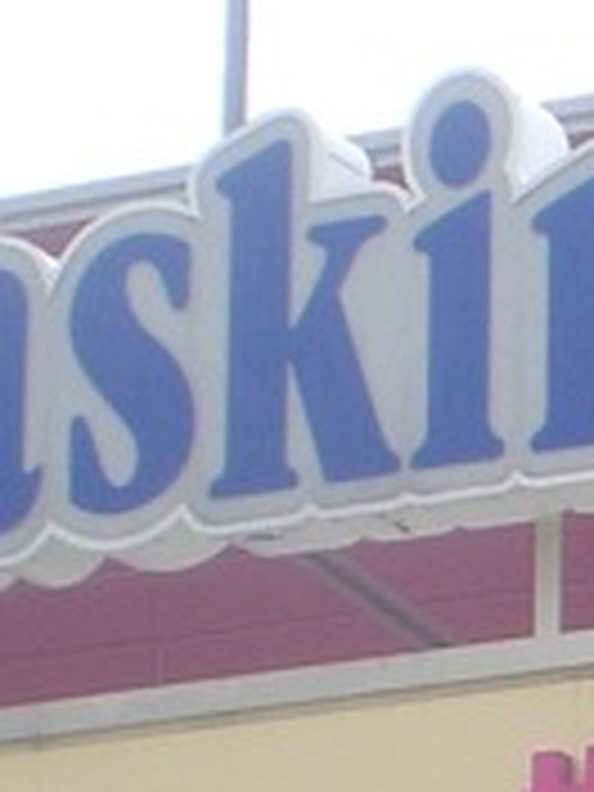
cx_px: 1400
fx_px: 4942
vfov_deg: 8.9
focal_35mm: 216
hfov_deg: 6.6
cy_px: 1278
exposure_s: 1/320
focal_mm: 6.3
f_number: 4.4
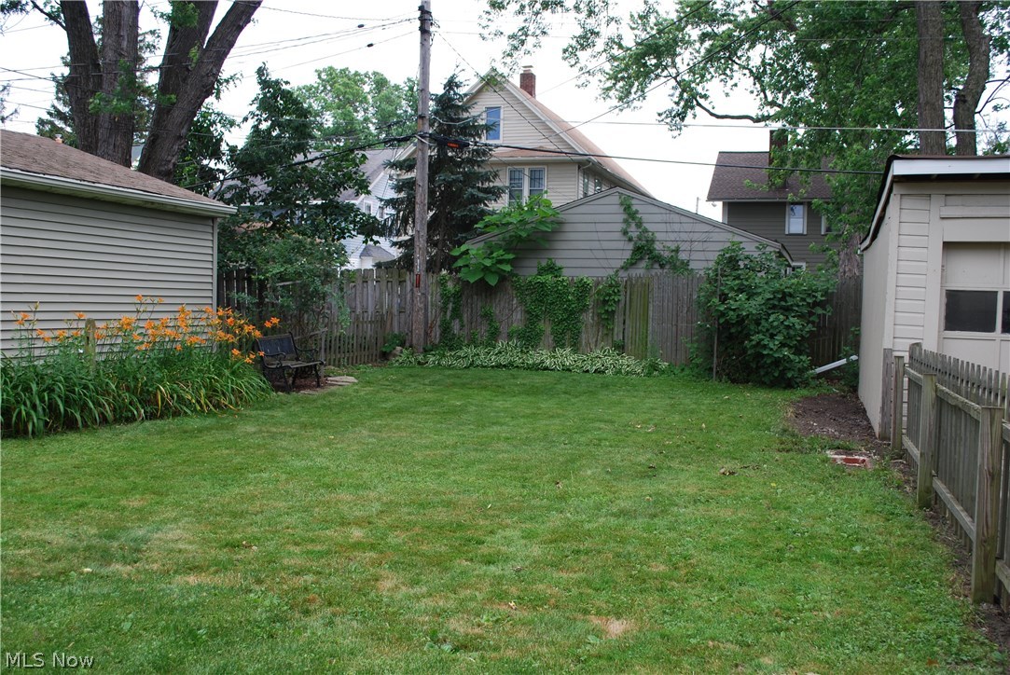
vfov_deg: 36.9
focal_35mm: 36
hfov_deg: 53.1
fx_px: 1011
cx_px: 505
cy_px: 338
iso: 110
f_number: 5.6
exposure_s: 1/125
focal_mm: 24
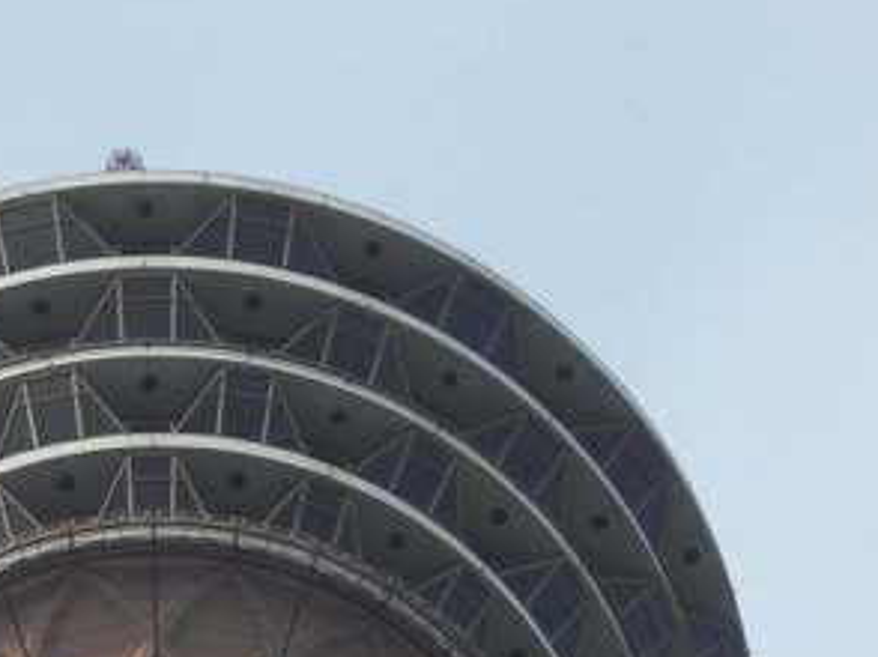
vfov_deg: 4.8
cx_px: 3
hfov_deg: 6.4
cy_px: 875
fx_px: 7806
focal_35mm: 308
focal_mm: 18.6
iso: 100
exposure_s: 1/500
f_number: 5.2
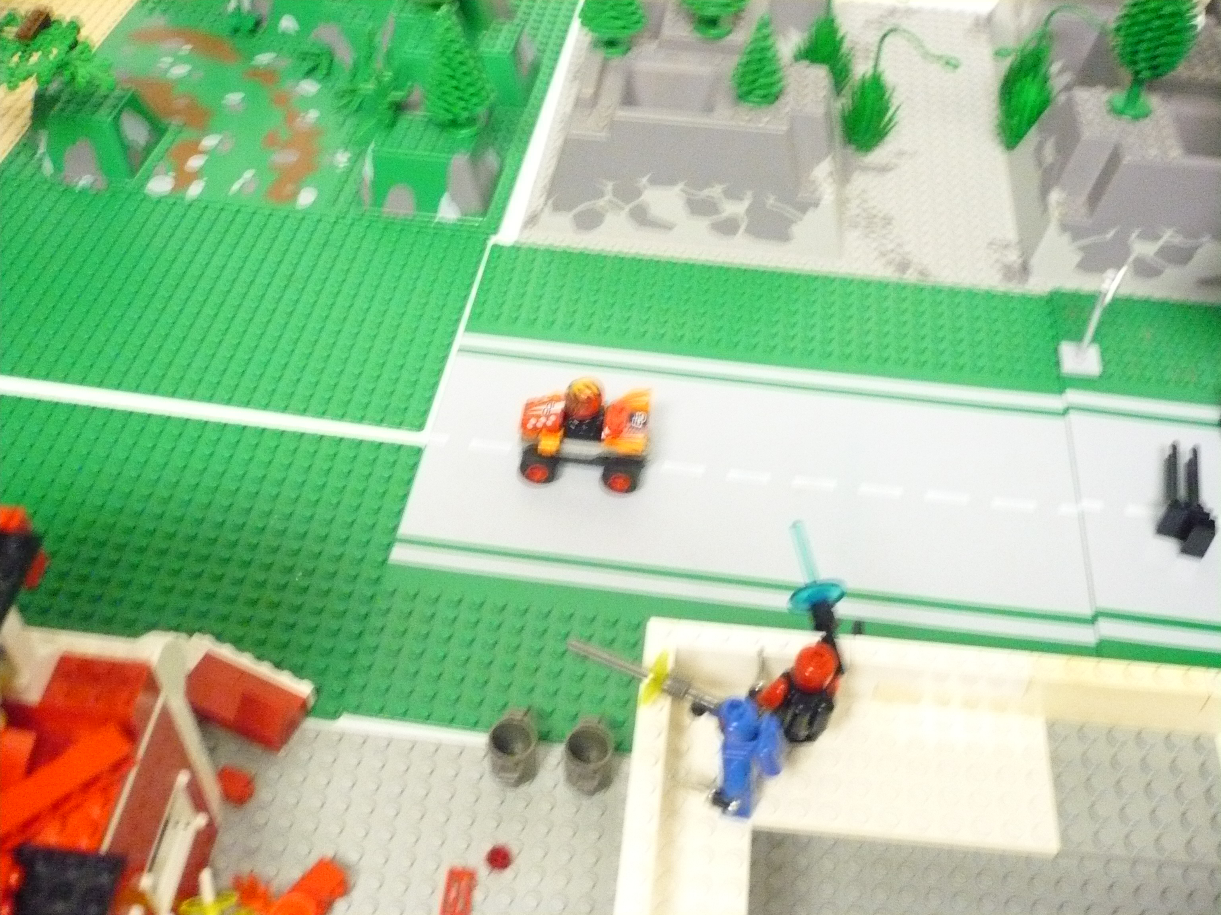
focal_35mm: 35
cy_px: 458
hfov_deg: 52.6
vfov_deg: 40.7
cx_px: 610
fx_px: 1235
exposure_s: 1/13
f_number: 2.8
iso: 800
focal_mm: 5.8
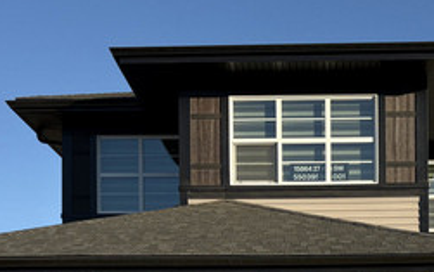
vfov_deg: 15.9
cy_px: 409
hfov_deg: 27.1
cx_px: 321
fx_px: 887
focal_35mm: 75
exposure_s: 1/1901
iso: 50
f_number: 1.6
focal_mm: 5.96
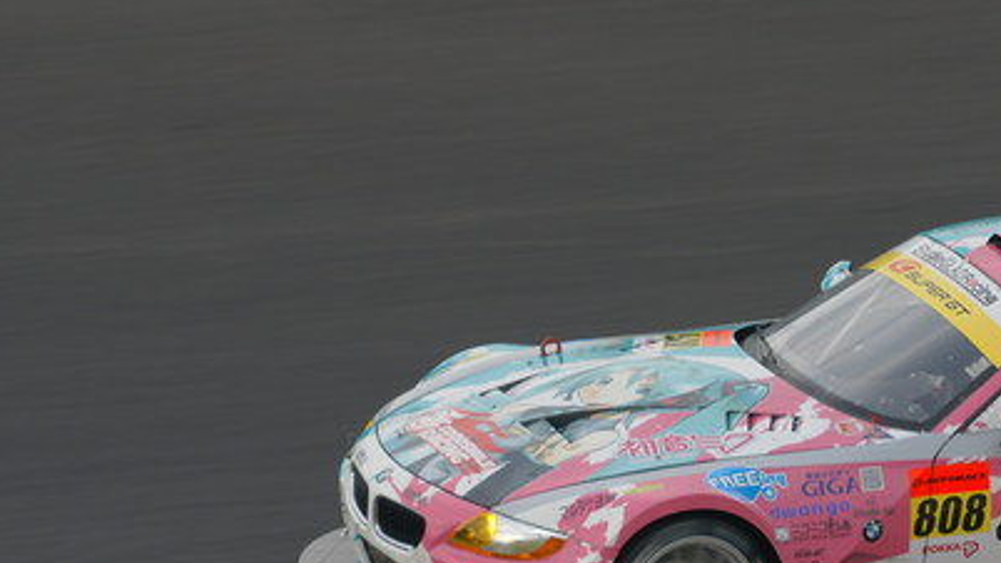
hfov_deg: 3.1
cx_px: 792
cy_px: 371
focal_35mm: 700
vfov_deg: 1.7
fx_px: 18577
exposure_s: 1/200
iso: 200
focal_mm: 280
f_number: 8
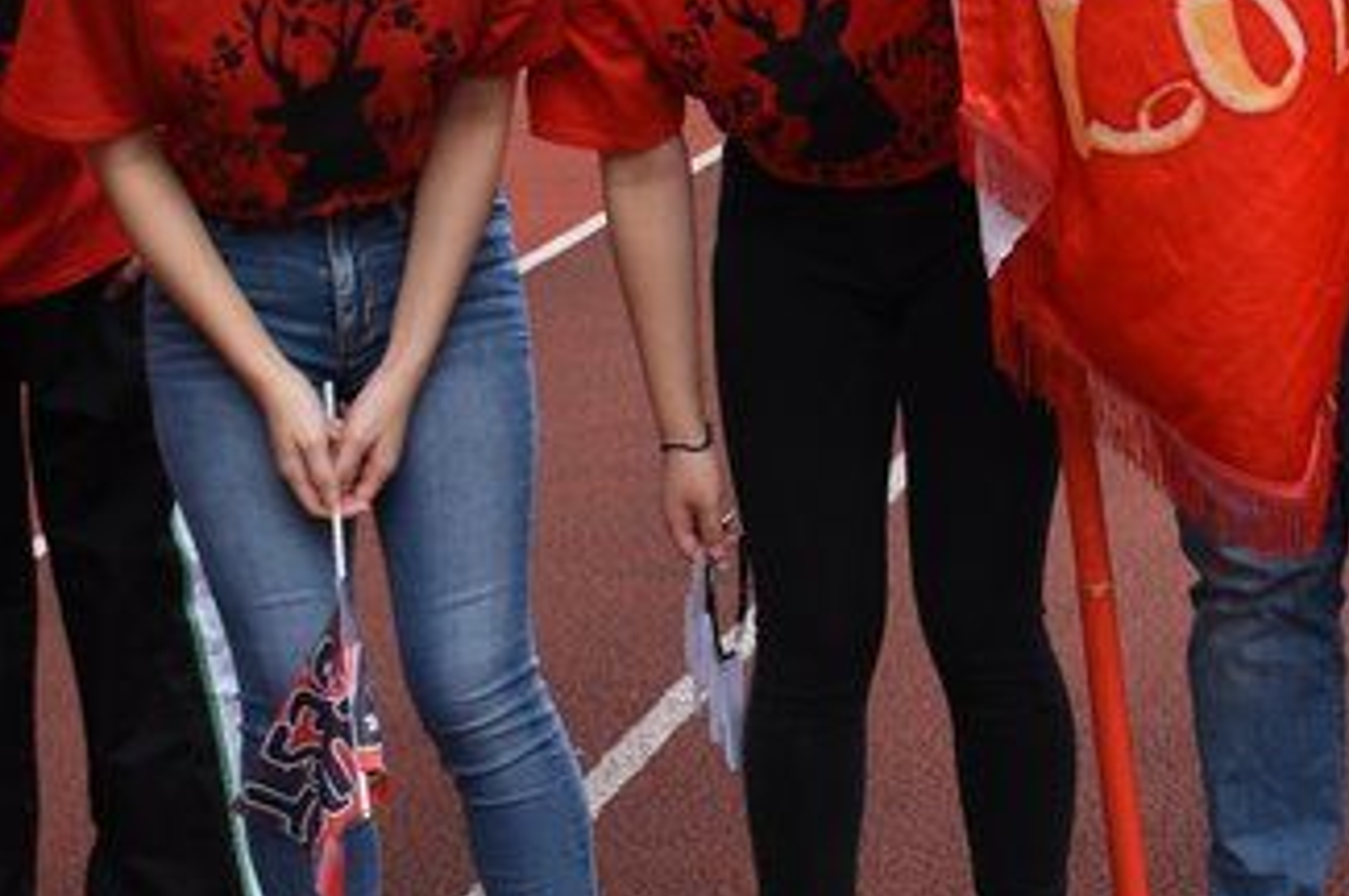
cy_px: -116
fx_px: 4567
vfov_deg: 11.0
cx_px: 1581
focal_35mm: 122
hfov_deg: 16.2
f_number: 5
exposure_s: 1/125
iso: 100
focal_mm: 22
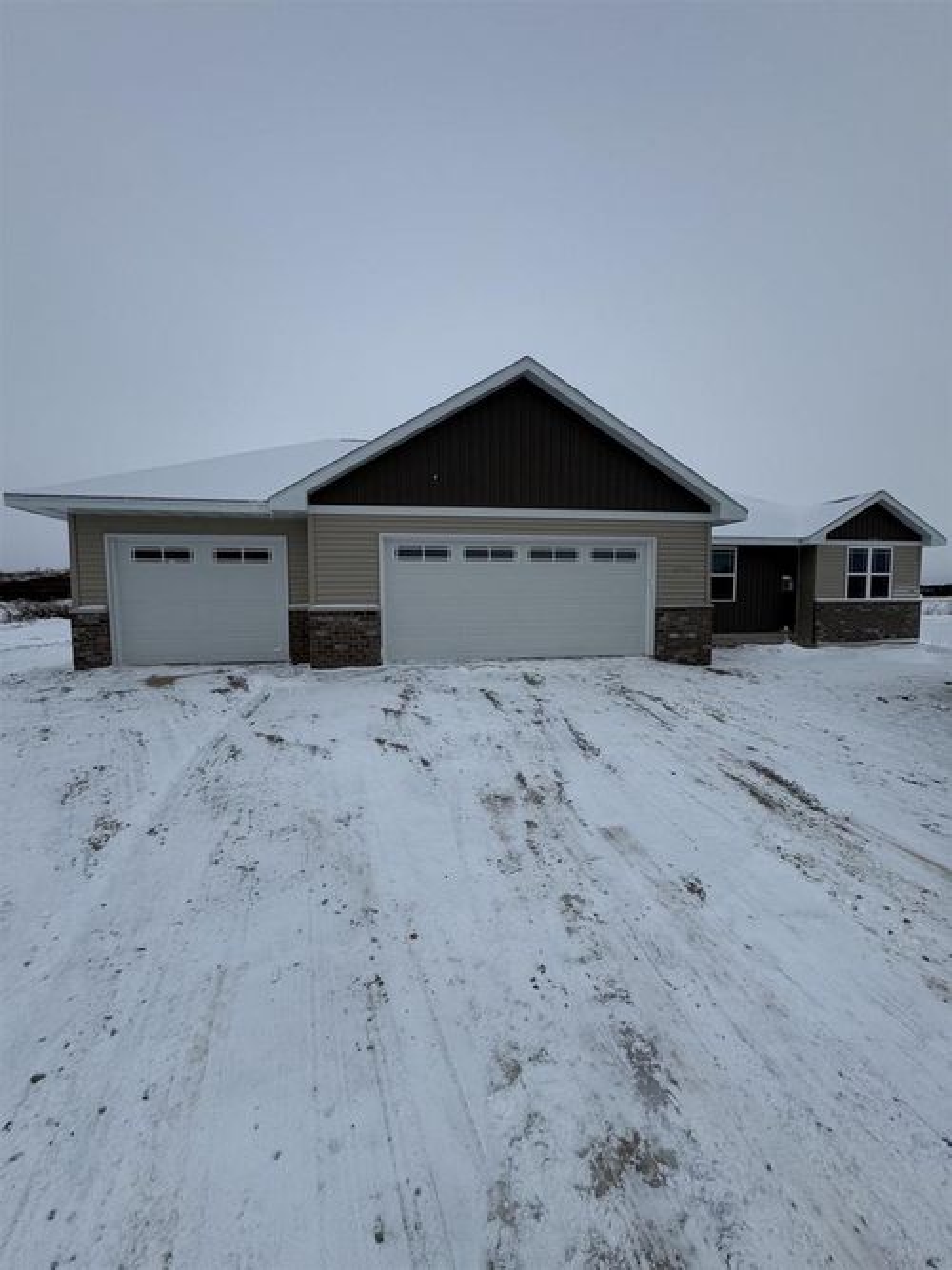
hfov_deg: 85.7
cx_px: 476
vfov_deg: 102.1
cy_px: 635
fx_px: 514
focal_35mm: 14
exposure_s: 1/3390
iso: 50
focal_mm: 2.22
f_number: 2.2
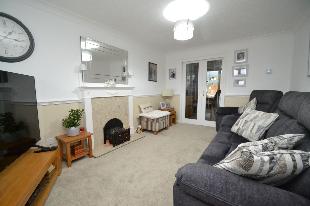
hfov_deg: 100.4
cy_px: 103
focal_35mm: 15
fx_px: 129
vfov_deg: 77.3
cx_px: 155
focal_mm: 10
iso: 3200
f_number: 3.5
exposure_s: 1/60
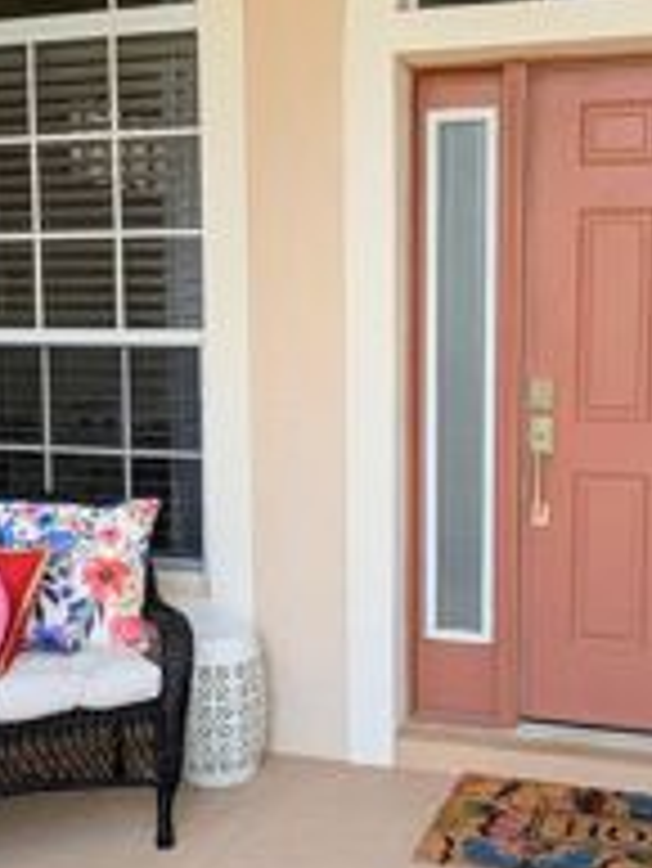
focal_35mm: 44
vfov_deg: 42.9
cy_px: 468
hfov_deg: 32.7
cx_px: 409
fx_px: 1104
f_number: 2.2
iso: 45
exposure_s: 1/184
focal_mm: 2.35
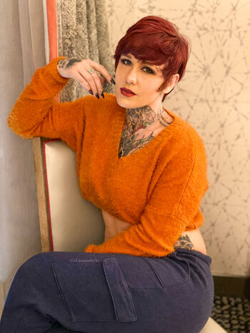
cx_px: 125
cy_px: 166
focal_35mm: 52
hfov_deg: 28.0
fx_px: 501
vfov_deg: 36.8
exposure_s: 1/15
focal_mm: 6
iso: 800
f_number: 2
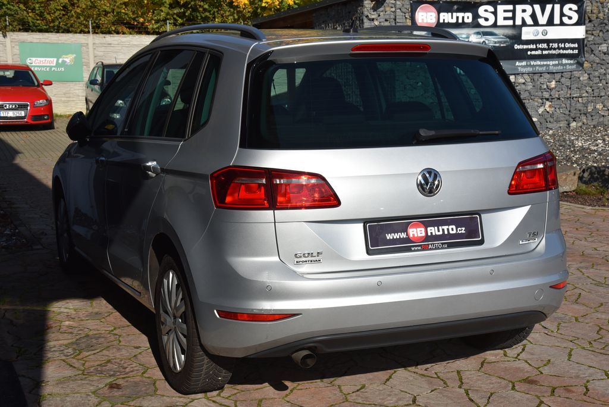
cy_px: 204
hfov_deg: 36.2
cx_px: 304
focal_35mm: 55
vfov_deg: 24.7
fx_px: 931
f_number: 13
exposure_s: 1/640
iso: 500
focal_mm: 55
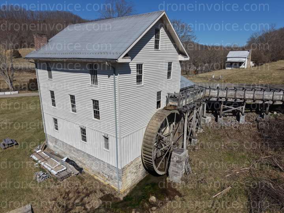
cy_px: 106
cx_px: 142
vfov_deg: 56.8
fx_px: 197
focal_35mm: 24
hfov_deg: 71.6
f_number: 1.8
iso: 130
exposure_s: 1/240
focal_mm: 8.67
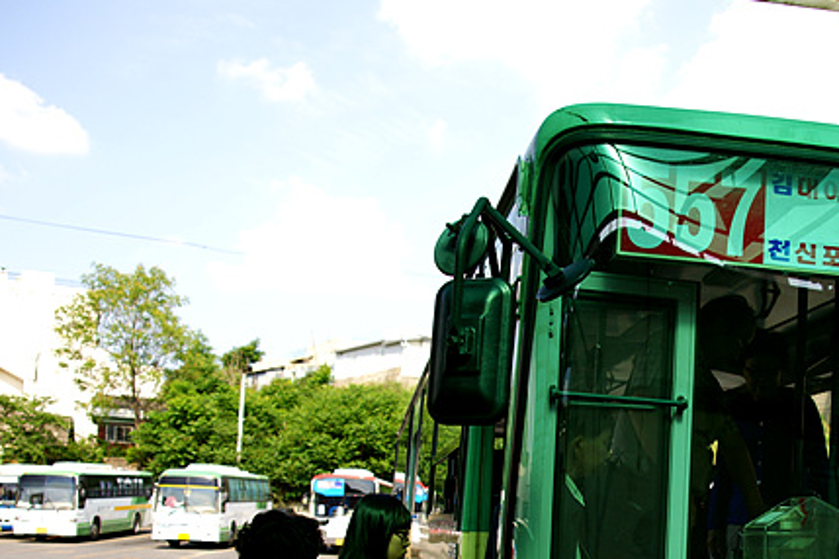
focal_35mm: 43
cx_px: 587
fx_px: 1002
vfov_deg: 29.9
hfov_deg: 44.5
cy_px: 496
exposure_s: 1/640
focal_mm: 24
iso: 100
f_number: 3.2
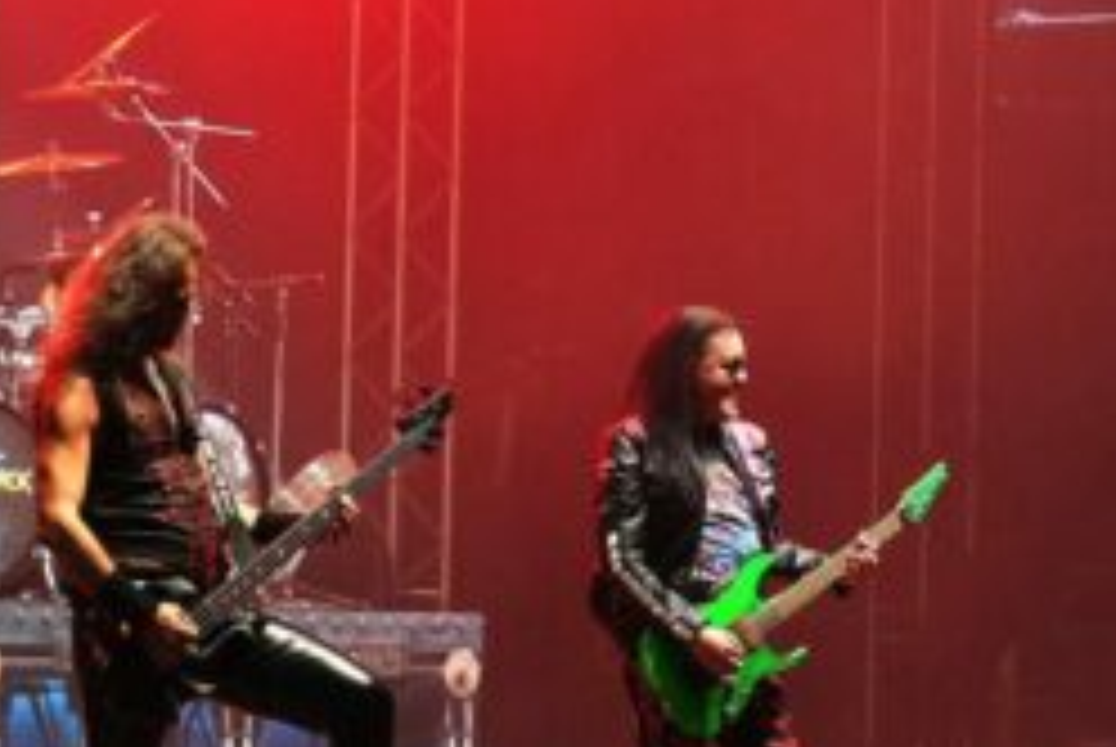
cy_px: 90
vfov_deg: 5.9
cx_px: 612
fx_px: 7200
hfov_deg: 8.9
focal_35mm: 232
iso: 2500
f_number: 4.5
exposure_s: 1/80
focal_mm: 50
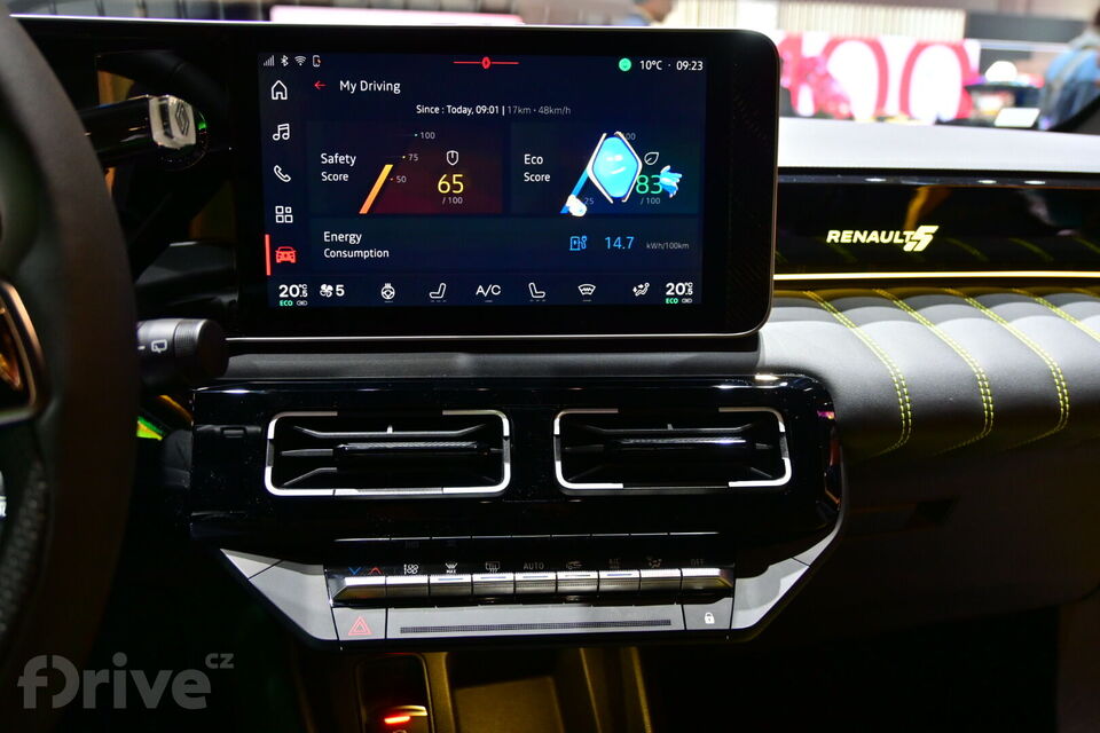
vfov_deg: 40.0
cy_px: 366
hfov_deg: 57.2
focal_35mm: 33
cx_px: 550
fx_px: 1008
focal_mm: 22
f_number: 4
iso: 800
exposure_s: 1/40
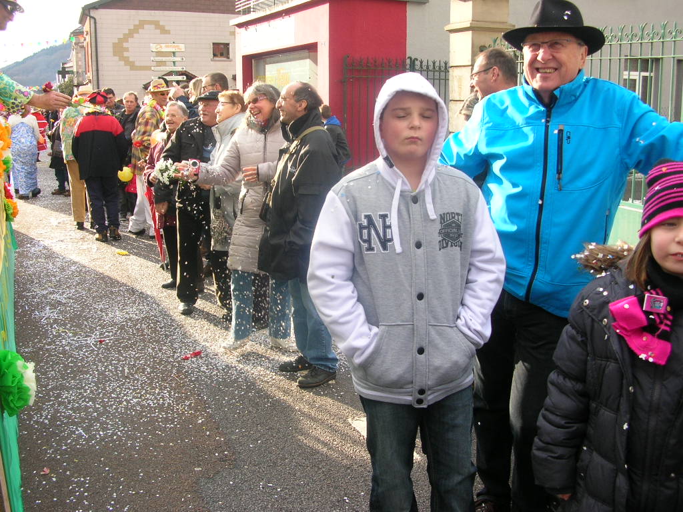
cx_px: 342
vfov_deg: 38.7
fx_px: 730
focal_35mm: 37
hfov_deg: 50.1
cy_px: 256
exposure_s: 1/210
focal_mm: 6.2
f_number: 2.9
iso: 50
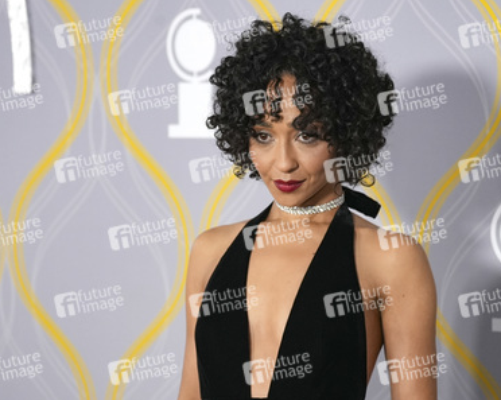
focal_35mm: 208
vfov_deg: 7.4
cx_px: 241
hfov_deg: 9.3
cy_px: 201
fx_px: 3082
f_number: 5.6
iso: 5000
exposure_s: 1/400
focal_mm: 183
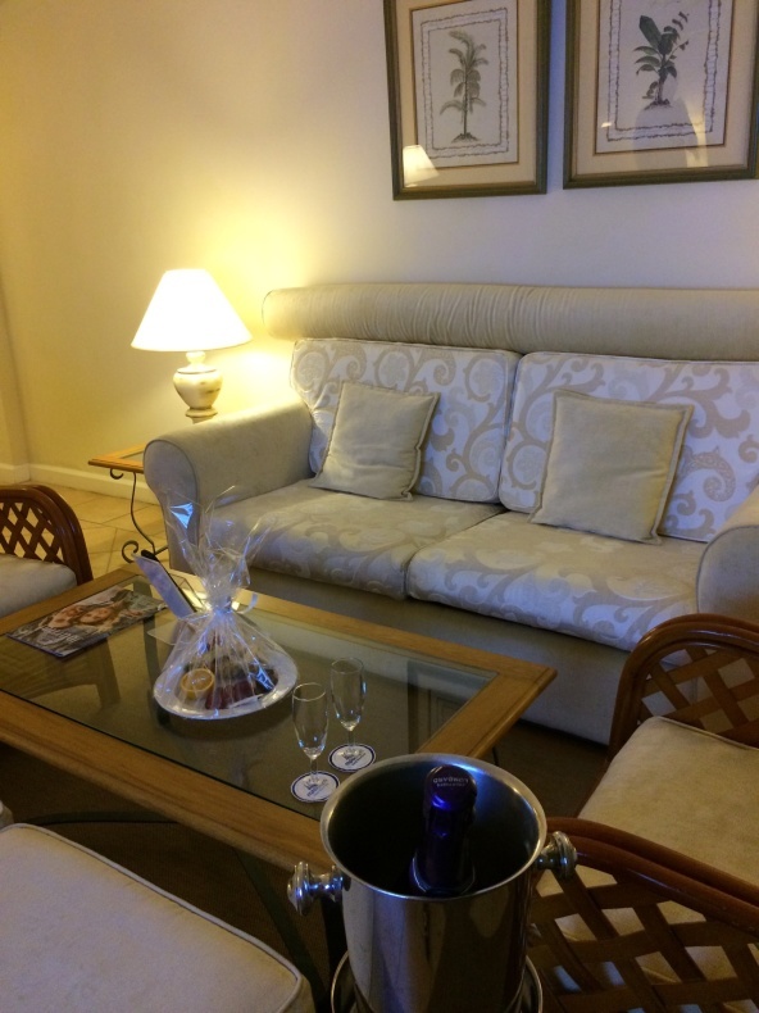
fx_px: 848
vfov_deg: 61.7
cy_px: 506
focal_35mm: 29
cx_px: 380
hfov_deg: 48.2
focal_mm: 4.15
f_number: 2.2
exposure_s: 1/33
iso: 250
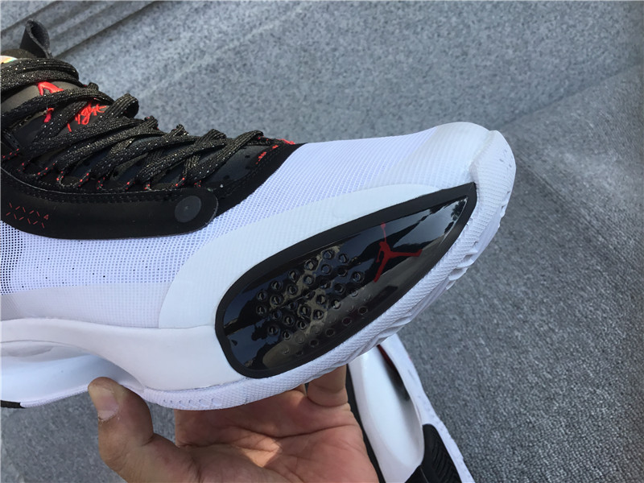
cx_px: 322
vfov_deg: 45.4
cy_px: 242
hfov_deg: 58.4
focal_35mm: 31
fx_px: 577
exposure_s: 1/468
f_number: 2.4
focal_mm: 3.3
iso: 25
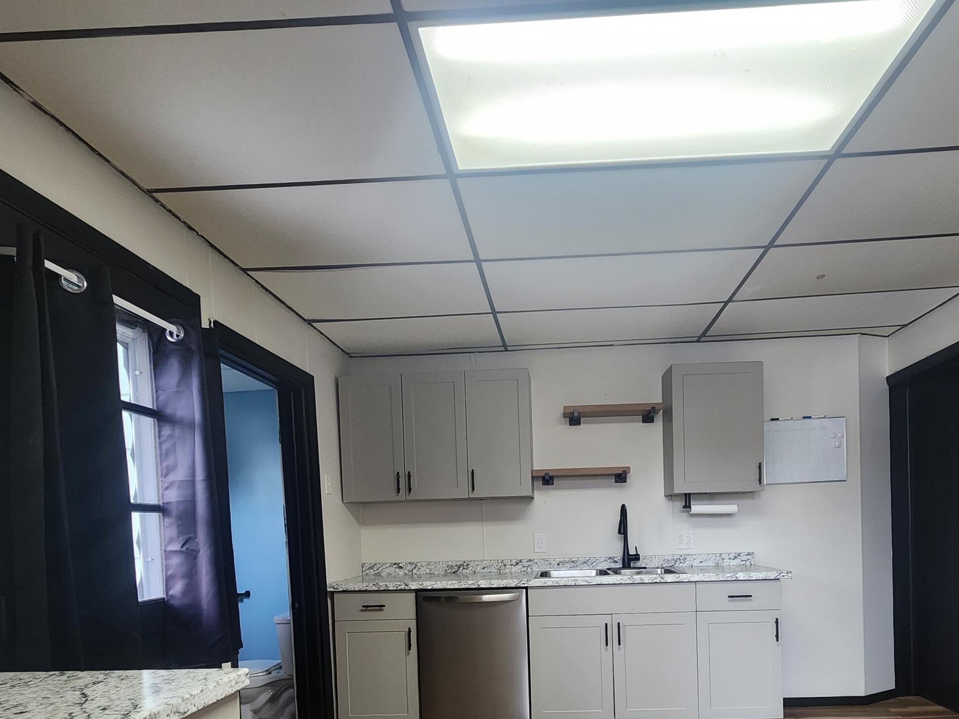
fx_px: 554
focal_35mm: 20
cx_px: 542
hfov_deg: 81.3
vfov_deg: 62.0
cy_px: 544
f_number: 2.2
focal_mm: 2.2
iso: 250
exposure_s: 1/60
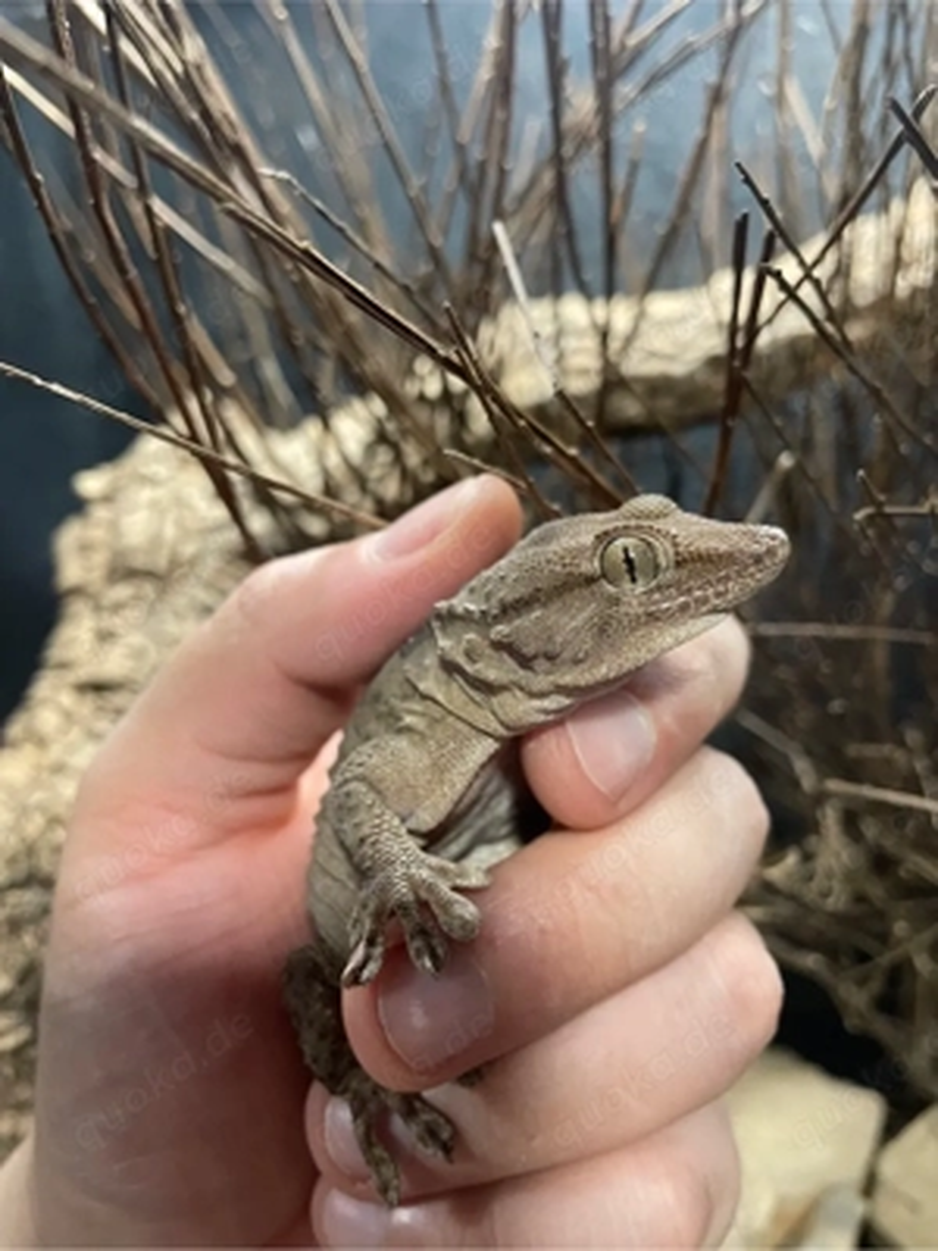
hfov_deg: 53.1
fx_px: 939
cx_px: 469
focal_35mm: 26
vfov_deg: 67.3
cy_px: 626
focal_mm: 4.2
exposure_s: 1/50
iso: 250
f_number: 1.6
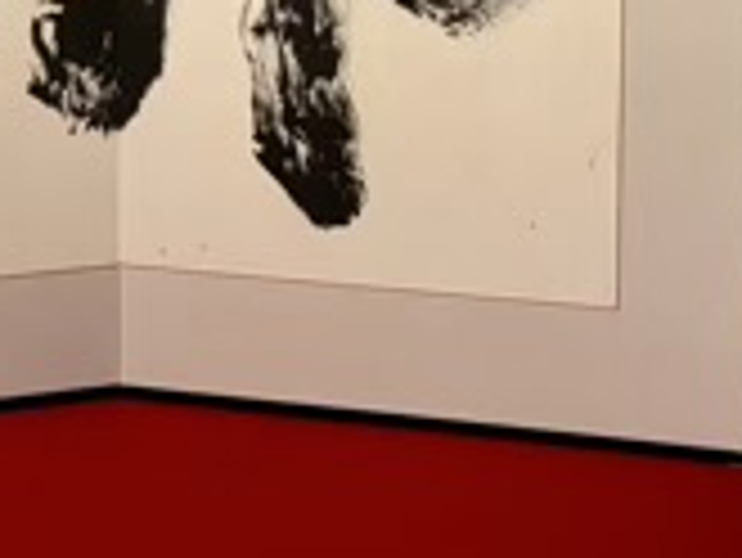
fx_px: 2360
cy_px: -196
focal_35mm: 110
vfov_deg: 13.0
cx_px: -396
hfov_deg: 16.2
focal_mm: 5.96
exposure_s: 1/50
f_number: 1.6
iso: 500
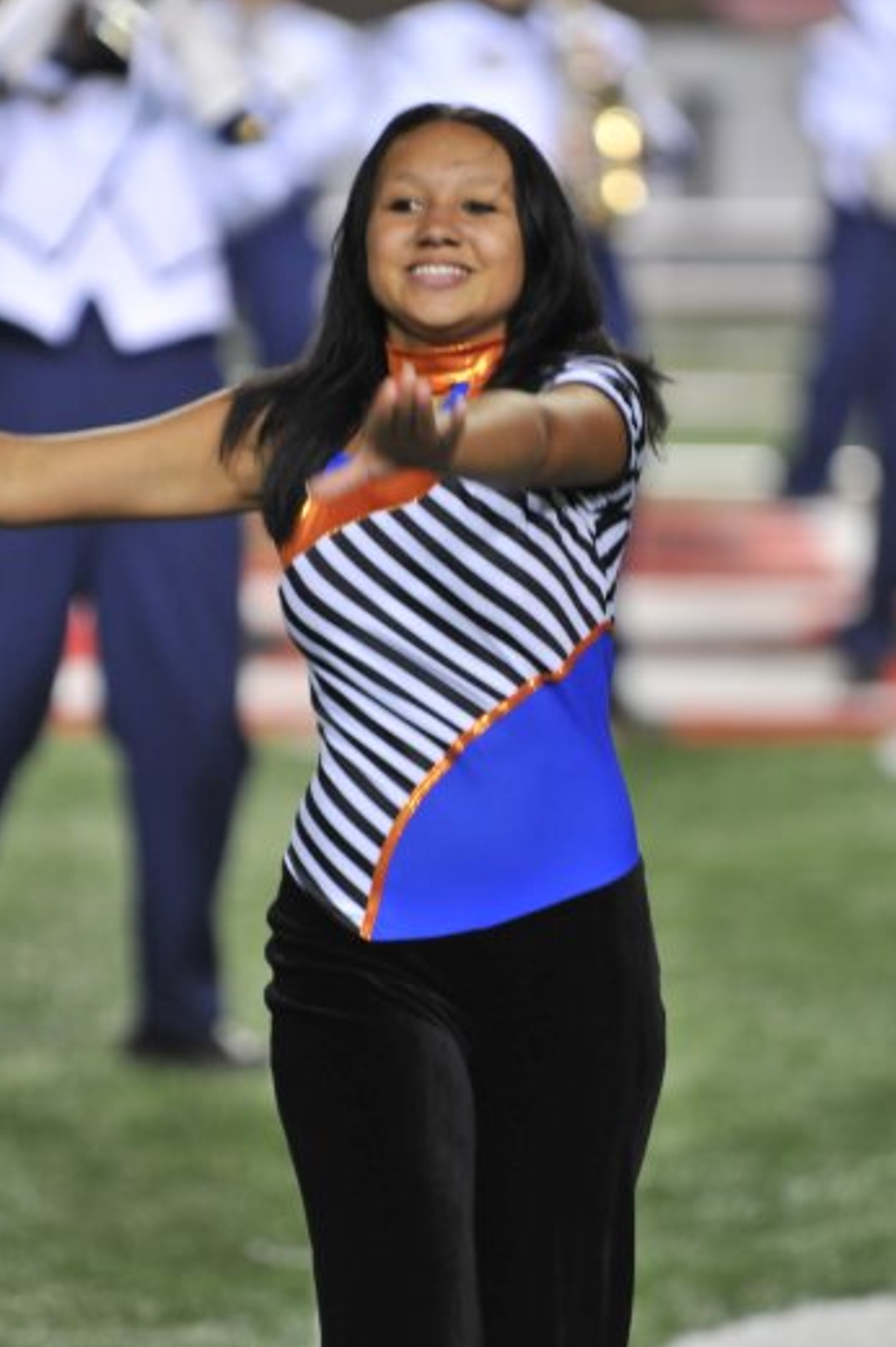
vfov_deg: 6.0
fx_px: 12934
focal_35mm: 346
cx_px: 387
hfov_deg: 4.0
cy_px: 684
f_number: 2.8
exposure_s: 1/250
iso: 800
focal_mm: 200
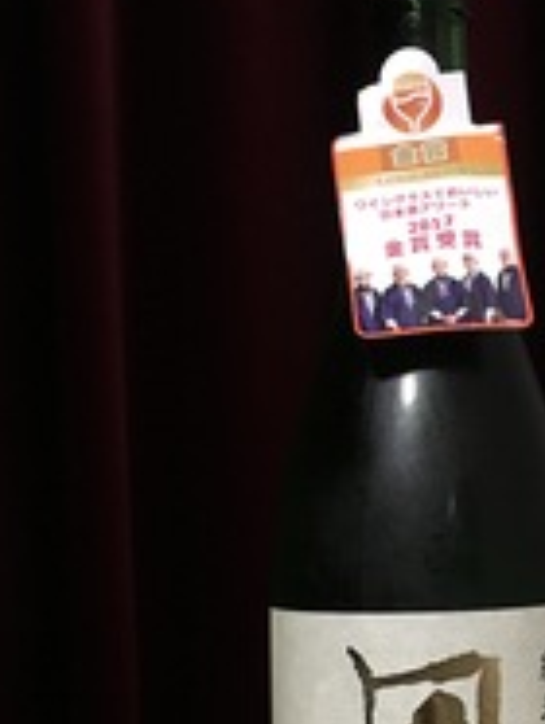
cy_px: 584
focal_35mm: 56
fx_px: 1173
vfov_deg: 33.3
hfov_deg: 25.8
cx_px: 420
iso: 200
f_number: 2.2
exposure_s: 1/15
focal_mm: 4.15
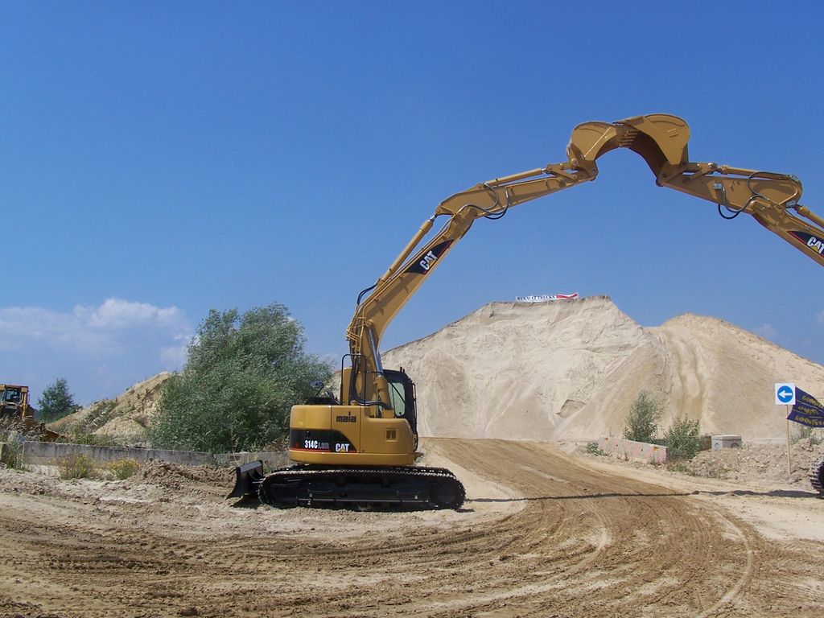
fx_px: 833
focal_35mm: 35
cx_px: 412
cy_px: 309
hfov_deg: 52.6
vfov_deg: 40.7
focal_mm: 6
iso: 80
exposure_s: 1/500
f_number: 5.6
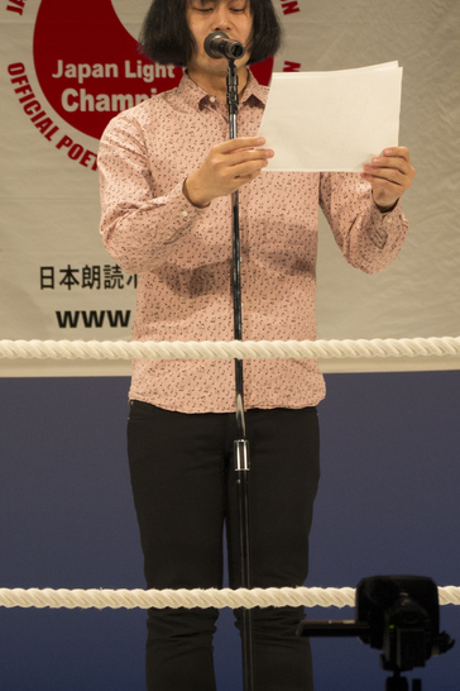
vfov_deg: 9.9
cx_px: 227
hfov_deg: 6.6
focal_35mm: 208
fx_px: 3986
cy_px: 237
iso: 800
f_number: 5.6
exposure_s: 1/125
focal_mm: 71
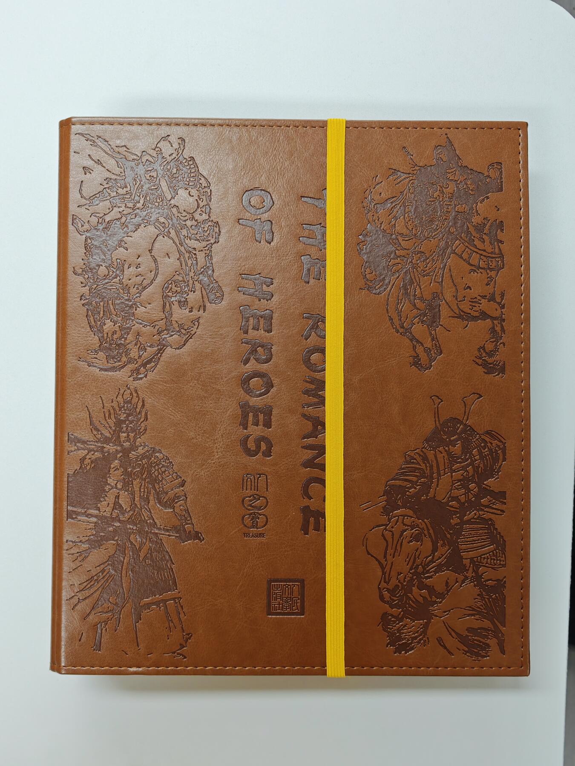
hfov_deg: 40.7
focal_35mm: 35
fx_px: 775
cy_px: 383
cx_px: 288
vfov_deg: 52.6
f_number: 2.8
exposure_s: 1/55.6
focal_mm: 8.72
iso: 200
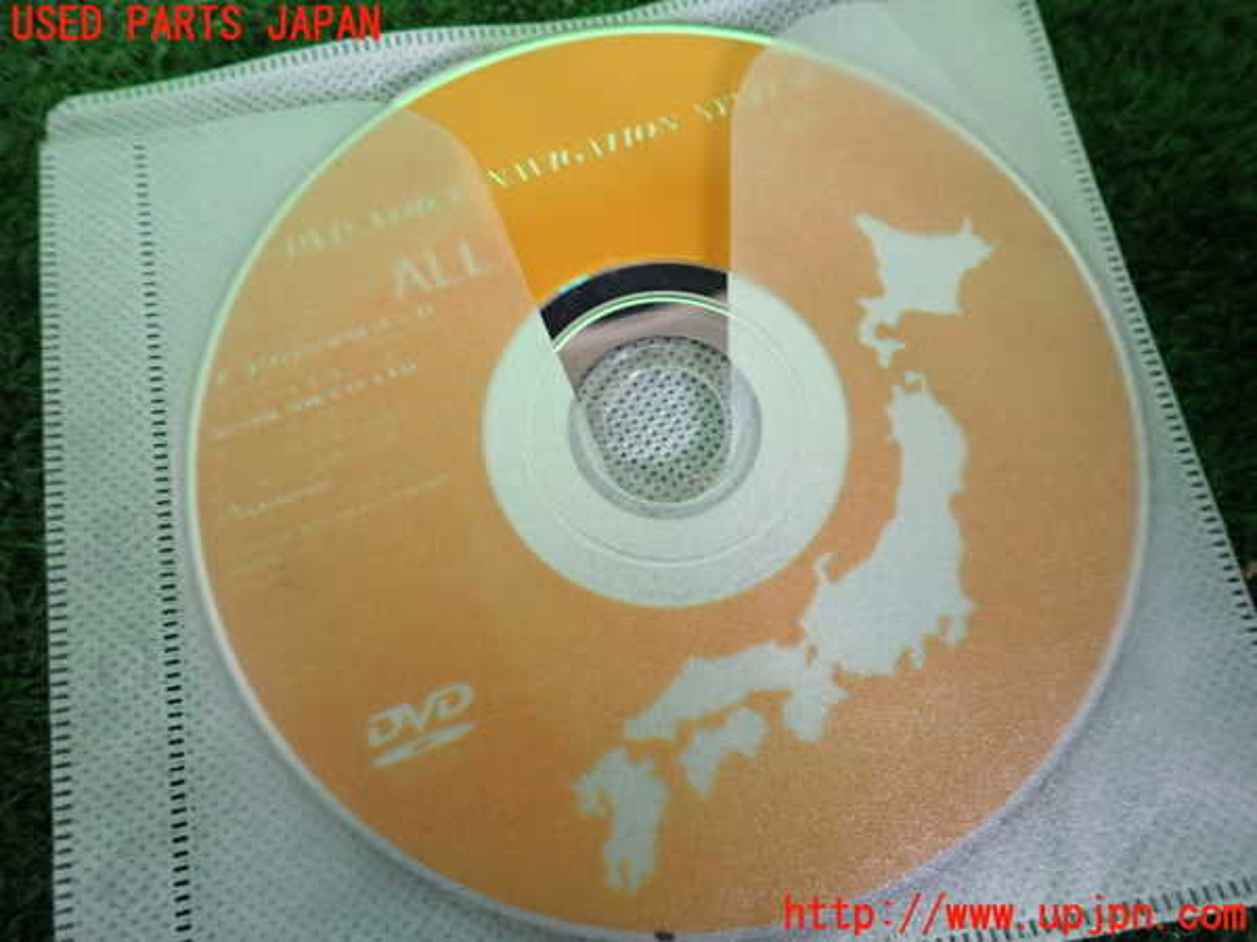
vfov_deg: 54.9
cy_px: 471
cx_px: 628
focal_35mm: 25
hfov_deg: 69.4
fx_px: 908
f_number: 2
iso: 250
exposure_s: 1/30
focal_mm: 4.5
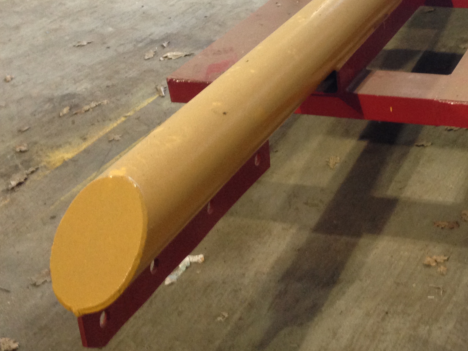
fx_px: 906
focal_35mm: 67
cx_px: 392
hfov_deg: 28.2
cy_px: 127
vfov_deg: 21.9
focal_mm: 4.12
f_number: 2.4
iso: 160
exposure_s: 1/20
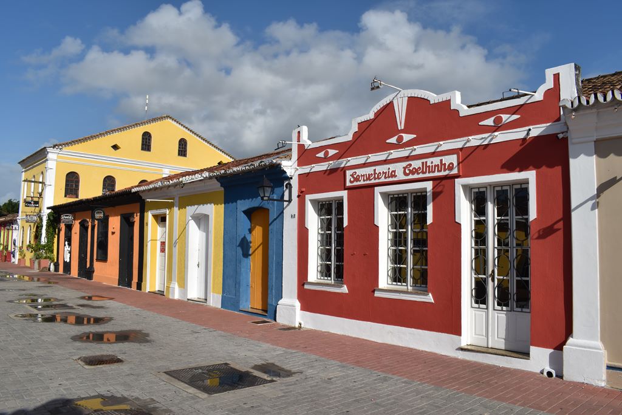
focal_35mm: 27
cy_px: 208
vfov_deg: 47.9
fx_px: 467
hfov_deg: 67.4
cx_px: 311
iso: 100
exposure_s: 1/400
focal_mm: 18
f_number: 9
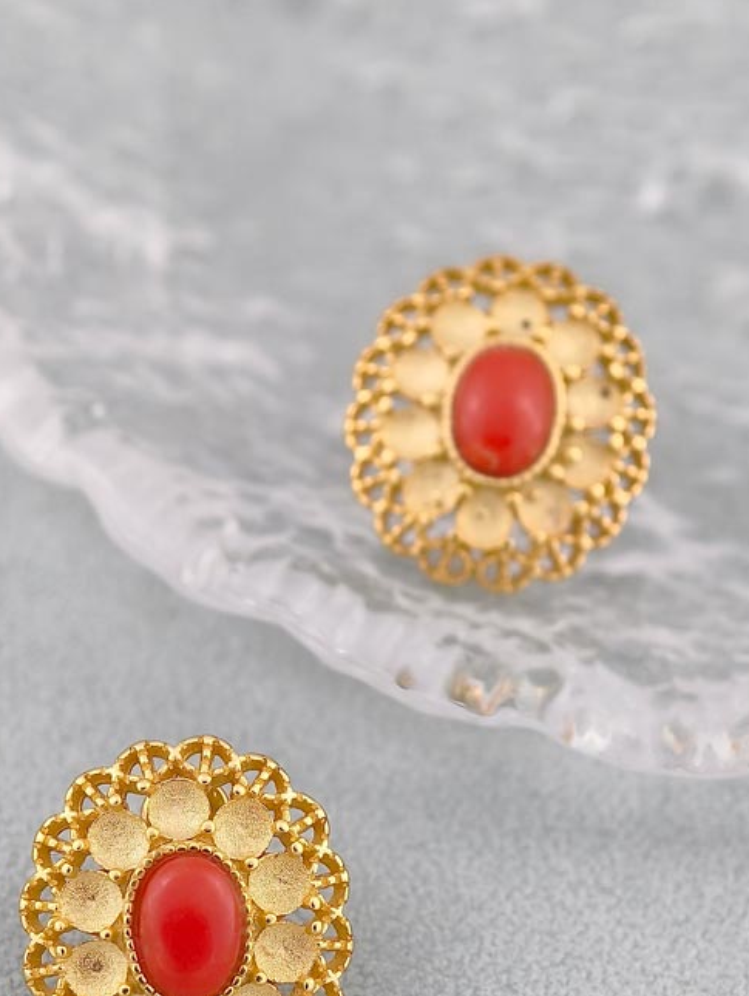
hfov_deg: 9.8
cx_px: 380
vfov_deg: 13.0
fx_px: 4378
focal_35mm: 152
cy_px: 563
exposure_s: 1/160
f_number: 2.67
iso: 125
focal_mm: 22.48
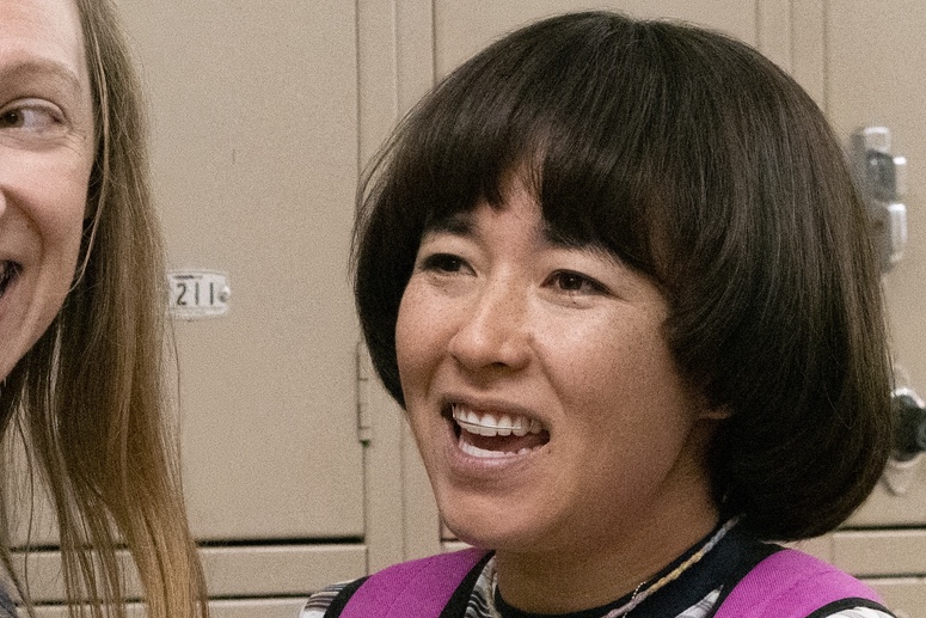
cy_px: 497
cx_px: 178
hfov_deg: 8.4
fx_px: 6277
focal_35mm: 244
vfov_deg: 5.6
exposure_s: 1/400
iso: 12800
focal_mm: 70
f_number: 5
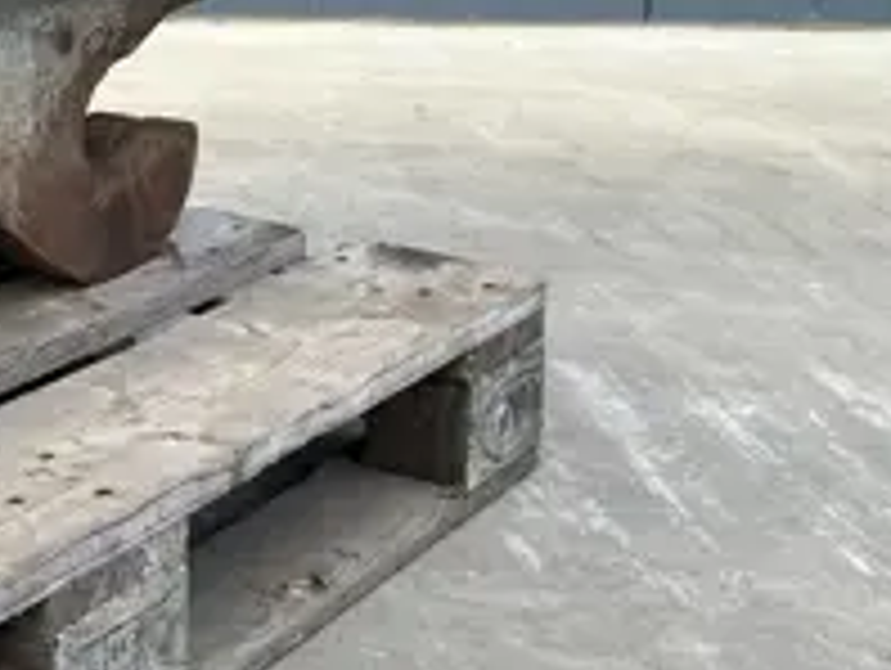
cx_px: -378
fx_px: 2165
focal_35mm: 84
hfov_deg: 20.5
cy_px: -40
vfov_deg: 17.1
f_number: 1.5
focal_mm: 5.7
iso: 50
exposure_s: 1/404
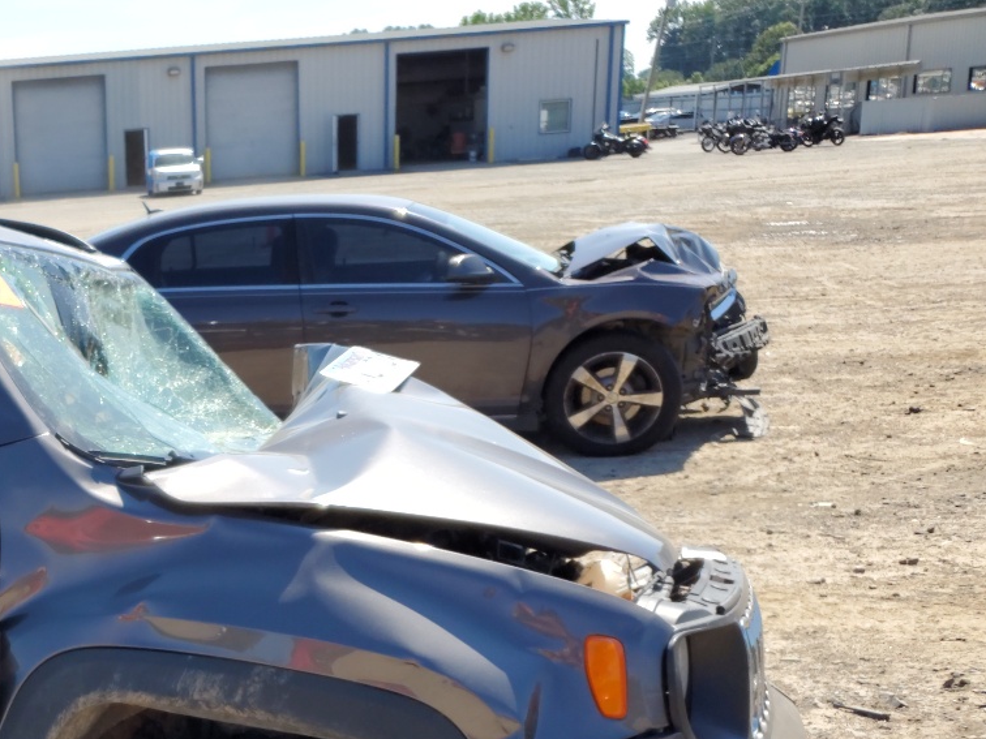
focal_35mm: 55
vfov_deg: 25.7
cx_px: -47
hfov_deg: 31.7
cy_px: 675
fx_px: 1567
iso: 50
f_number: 1.5
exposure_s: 1/2500
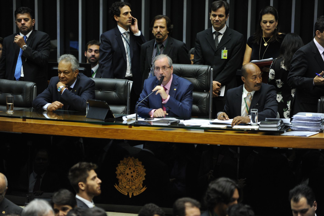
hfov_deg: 10.3
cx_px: 162
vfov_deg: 6.9
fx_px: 1799
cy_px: 108
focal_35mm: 200
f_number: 2.8
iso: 1250
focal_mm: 200
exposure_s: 1/60
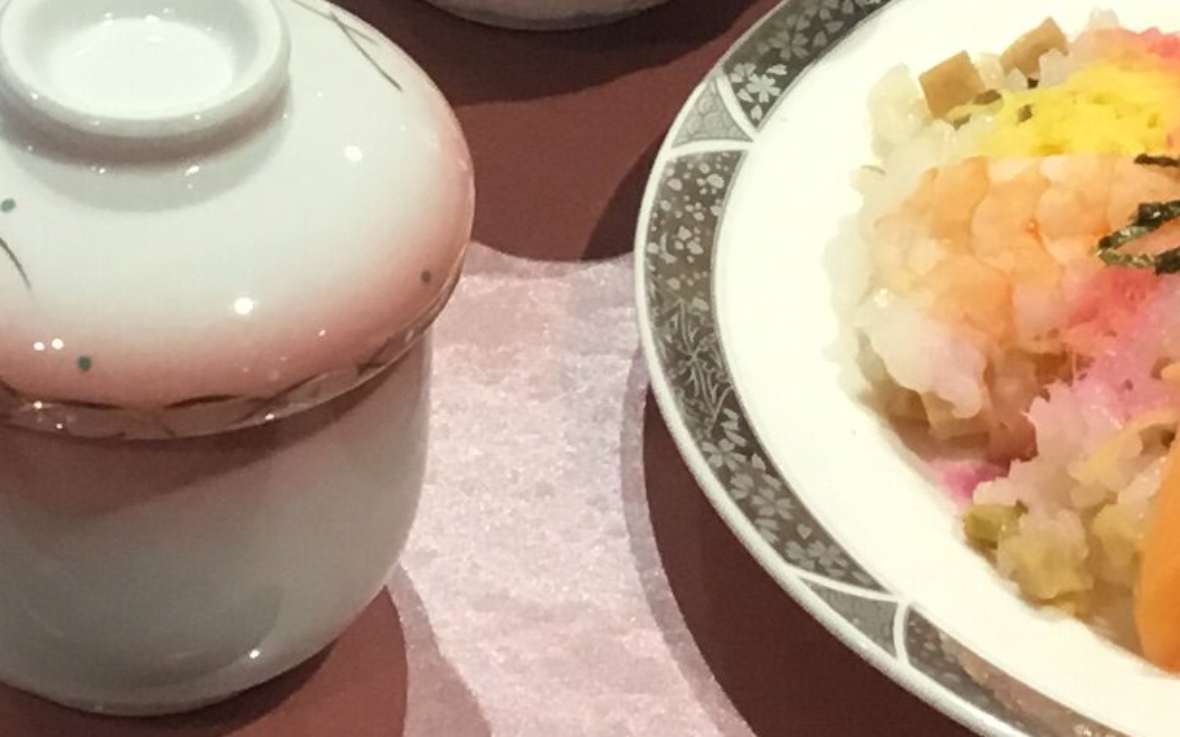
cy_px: -427
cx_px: 377
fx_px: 4533
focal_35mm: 141
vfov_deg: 9.0
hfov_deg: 14.8
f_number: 2.4
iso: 64
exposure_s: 1/30
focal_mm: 3.3
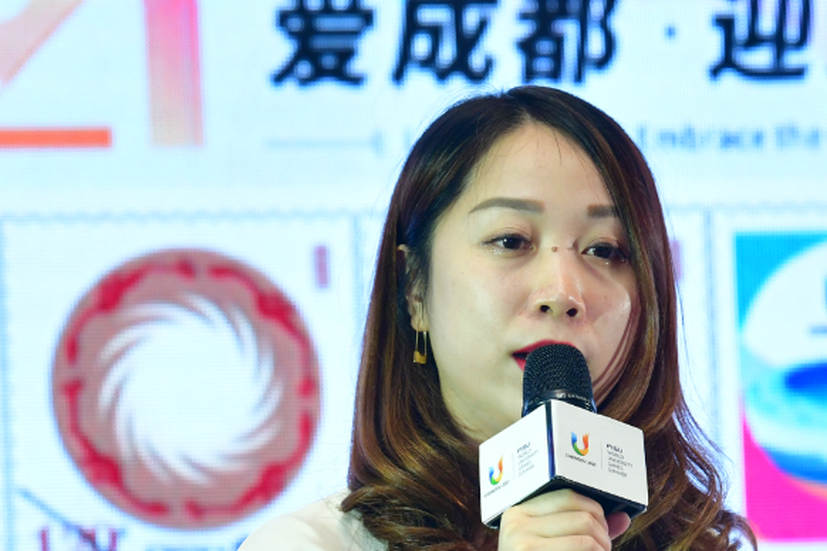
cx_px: 530
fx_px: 11991
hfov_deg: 3.9
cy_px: 527
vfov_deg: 2.6
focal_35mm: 522
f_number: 5.6
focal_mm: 190
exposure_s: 1/125
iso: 1250
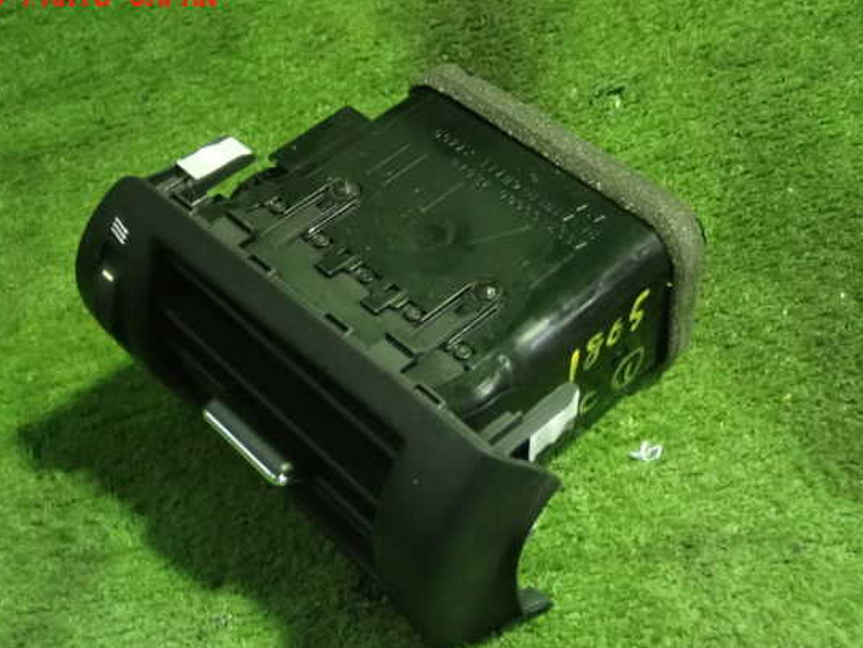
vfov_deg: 28.1
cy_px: 334
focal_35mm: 52
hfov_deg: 36.8
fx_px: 1297
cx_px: 404
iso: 1600
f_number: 3.1
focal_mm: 8.4
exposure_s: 1/10
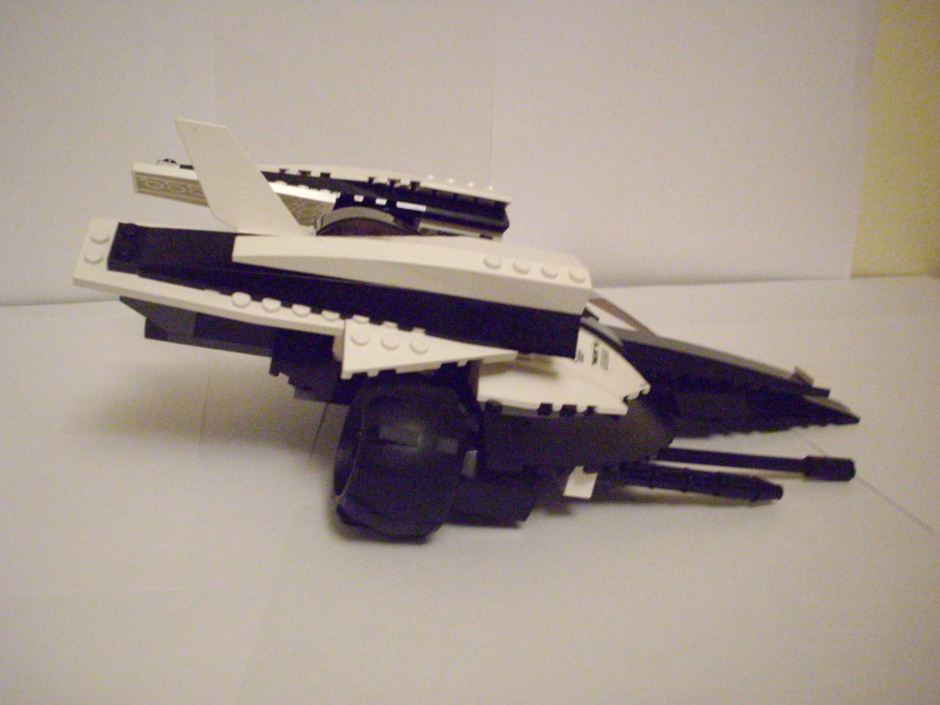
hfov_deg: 50.1
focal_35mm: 37
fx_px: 1005
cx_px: 470
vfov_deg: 38.7
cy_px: 352
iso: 1000
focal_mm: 6.2
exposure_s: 1/30
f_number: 2.8
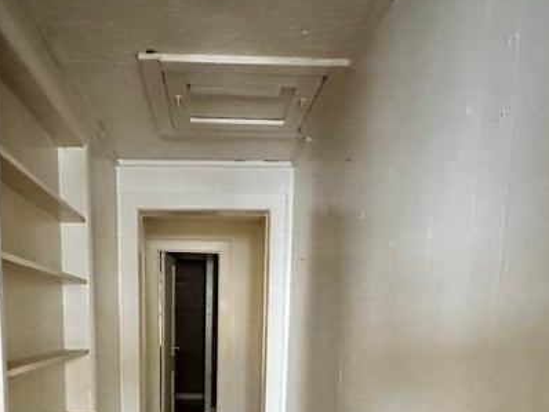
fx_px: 476
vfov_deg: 42.4
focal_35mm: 30
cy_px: 382
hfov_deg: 59.1
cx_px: 205
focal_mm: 2.22
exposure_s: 1/39
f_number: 2.2
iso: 1600
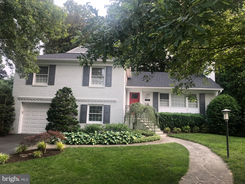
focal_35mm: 28
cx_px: 122
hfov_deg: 63.4
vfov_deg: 49.7
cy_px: 92
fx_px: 198
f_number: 1.8
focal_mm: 3.99
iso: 32
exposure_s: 1/120
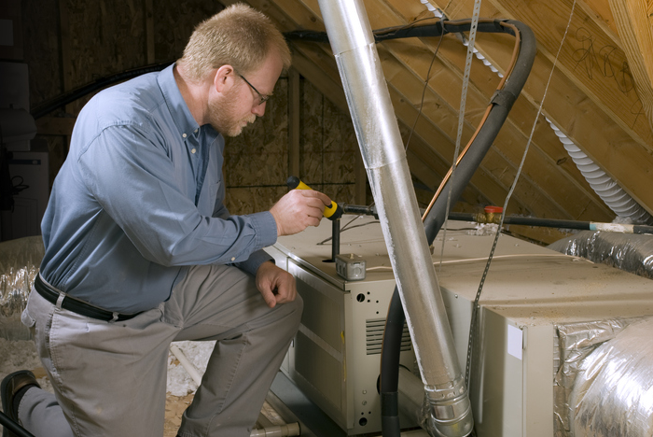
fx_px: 1126
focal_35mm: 62
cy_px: 217
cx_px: 332
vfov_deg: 22.0
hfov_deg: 32.4
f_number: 9
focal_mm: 40
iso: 100
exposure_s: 1/160
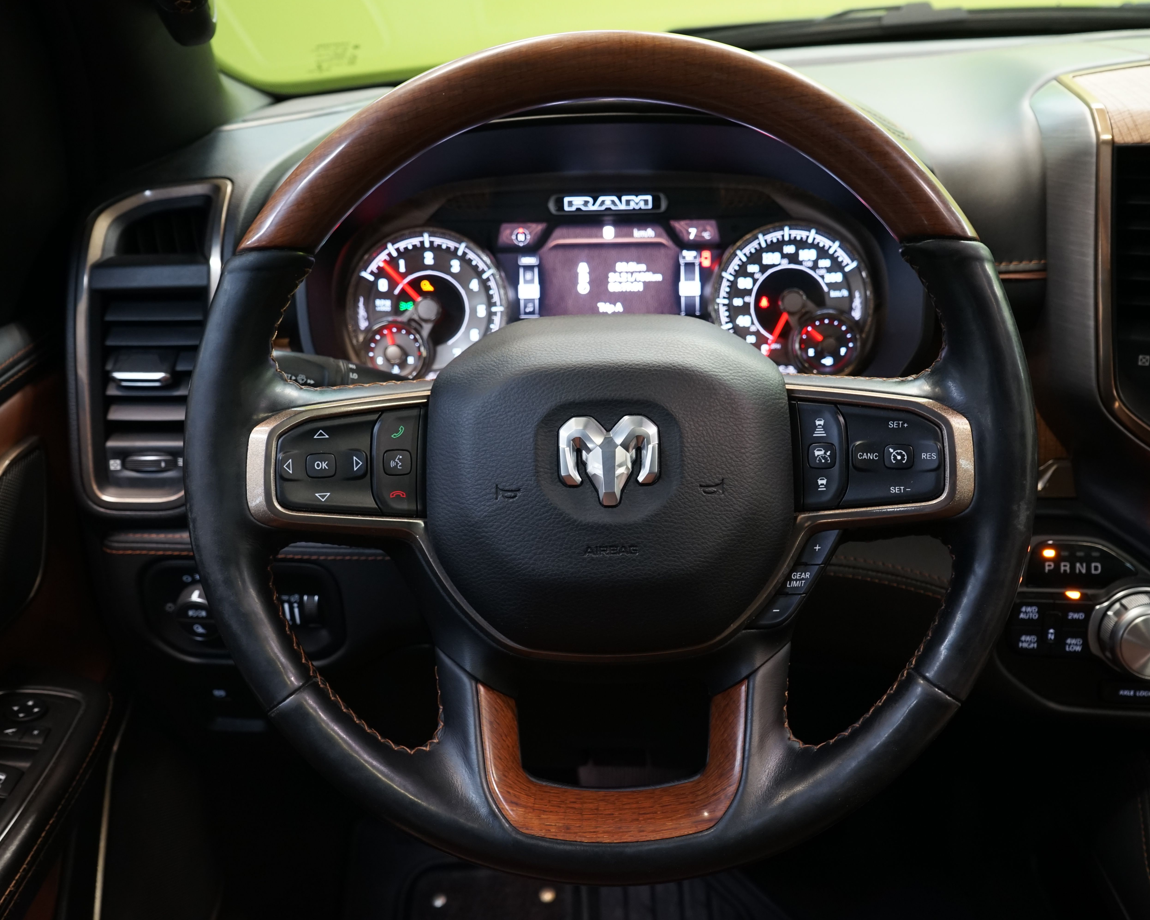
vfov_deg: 42.2
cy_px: 459
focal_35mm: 35
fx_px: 1191
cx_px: 607
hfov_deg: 51.5
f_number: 6.3
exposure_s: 1/10
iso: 1000
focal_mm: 31
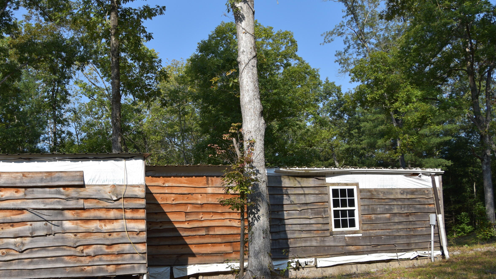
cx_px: 205
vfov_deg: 32.6
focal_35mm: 36
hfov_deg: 55.0
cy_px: 180
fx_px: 473
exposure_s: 1/2000
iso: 200
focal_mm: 18
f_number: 3.5
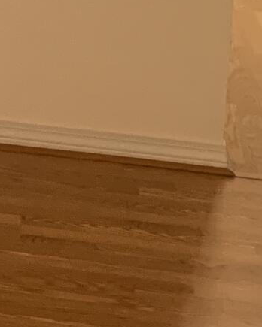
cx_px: -499
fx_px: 1696
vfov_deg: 10.5
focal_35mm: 175
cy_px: -229
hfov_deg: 7.8
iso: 250
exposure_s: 1/60
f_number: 1.8
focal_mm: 4.25
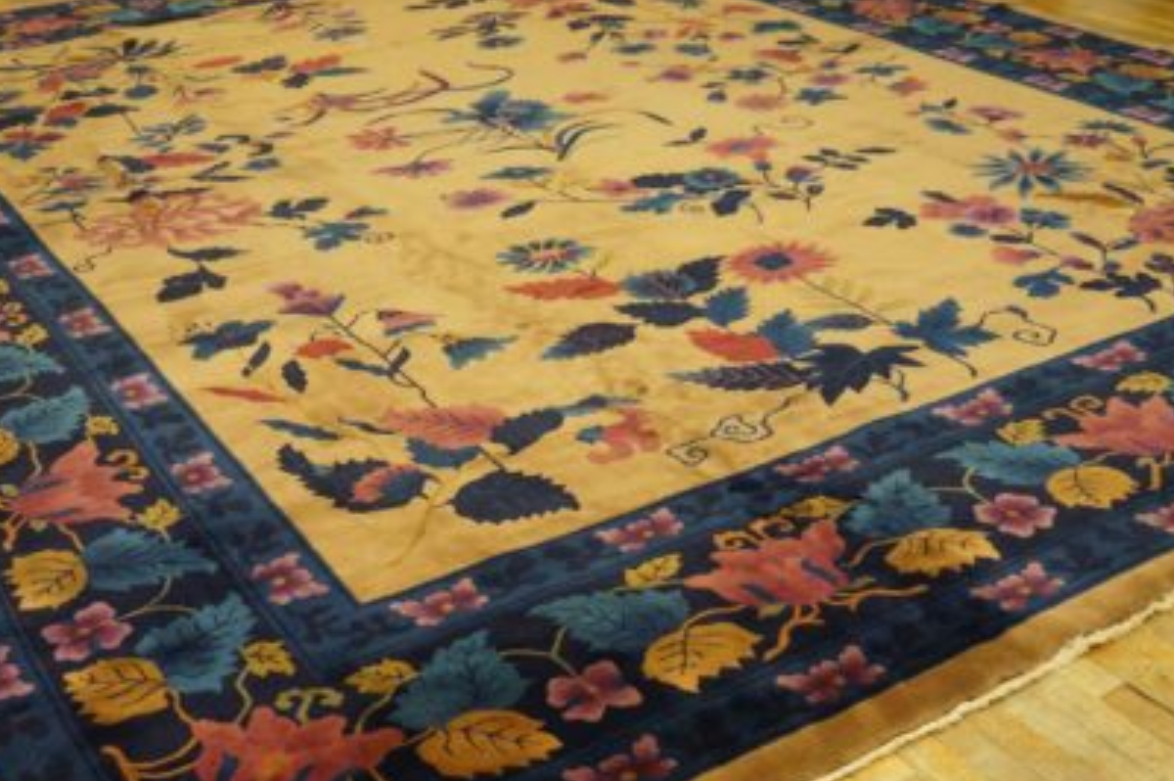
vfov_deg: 29.7
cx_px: 531
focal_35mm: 45
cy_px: 486
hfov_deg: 43.6
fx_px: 1466
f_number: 4
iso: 2500
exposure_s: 1/160
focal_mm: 20
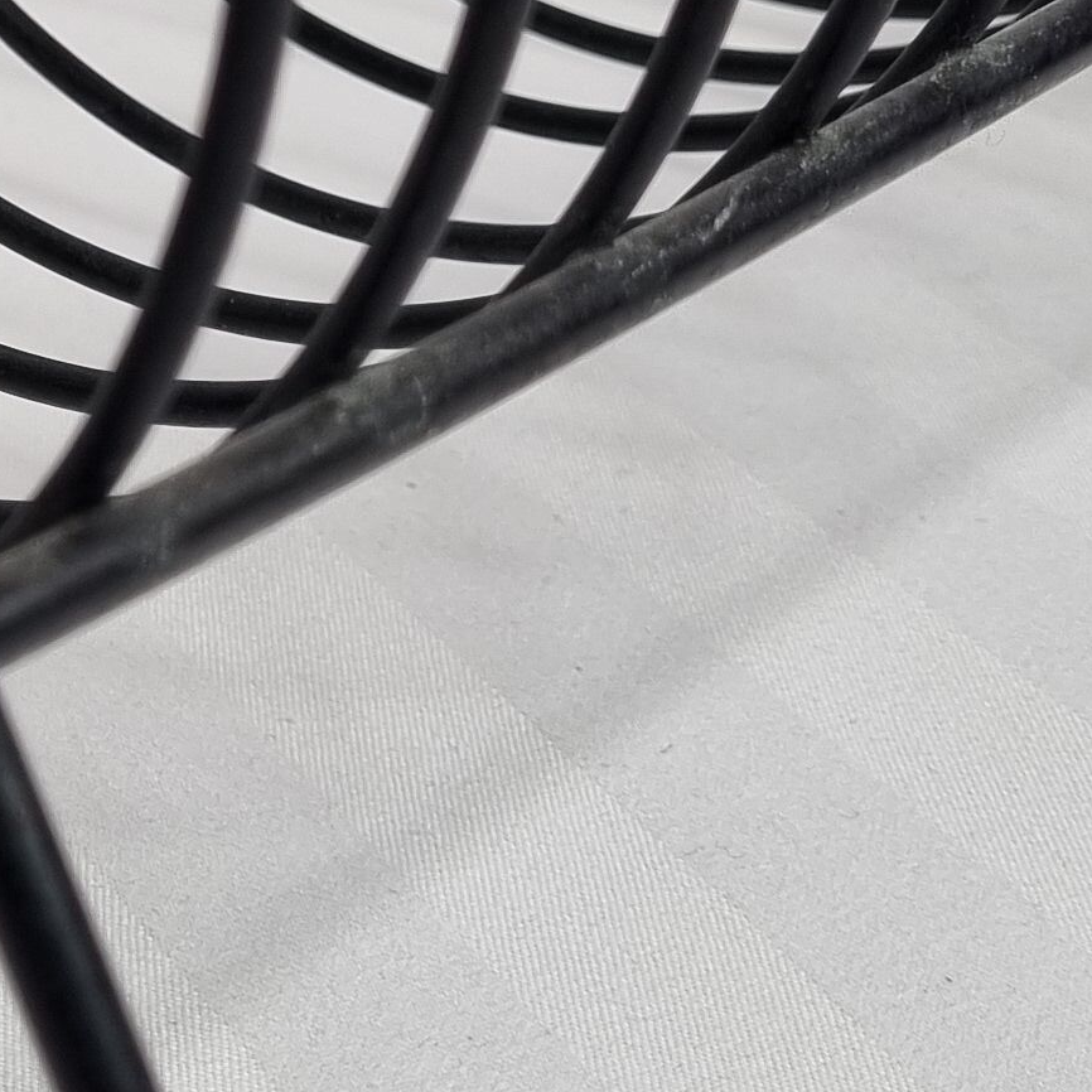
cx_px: -145
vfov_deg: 15.9
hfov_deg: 15.8
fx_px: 3819
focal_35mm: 107
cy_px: -48
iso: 50
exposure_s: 1/141
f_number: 1.8
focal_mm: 5.4
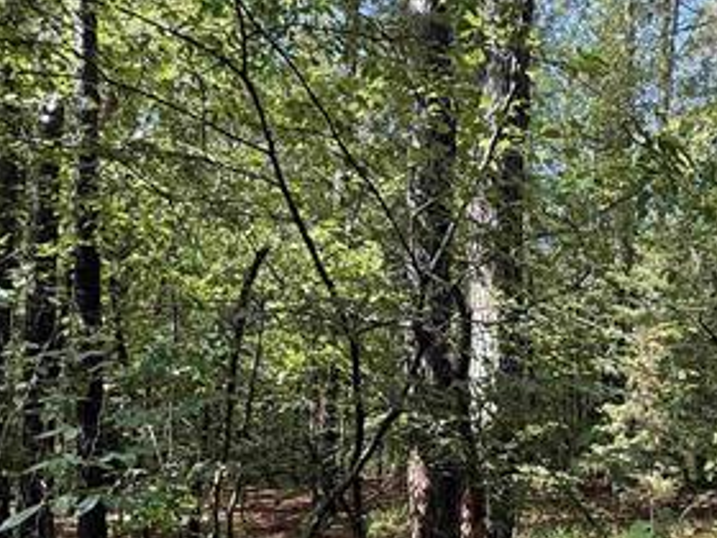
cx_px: 489
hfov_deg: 55.4
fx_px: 663
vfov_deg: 42.3
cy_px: 425
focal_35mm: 32
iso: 64
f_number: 2.2
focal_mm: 2.22
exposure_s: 1/99
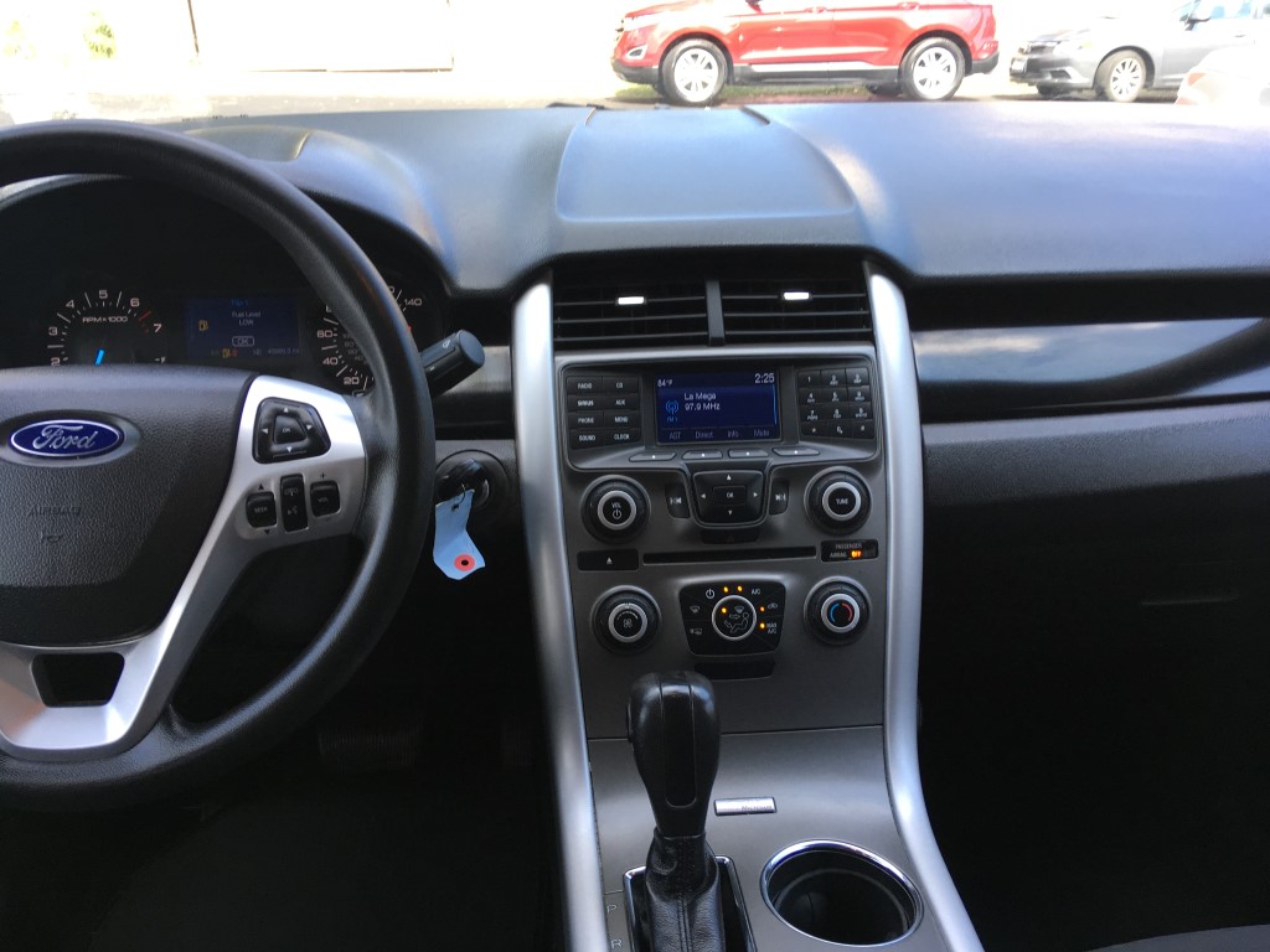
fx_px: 1064
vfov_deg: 48.2
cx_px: 635
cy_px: 476
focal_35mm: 29
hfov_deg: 61.7
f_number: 2.2
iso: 40
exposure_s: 1/120
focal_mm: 4.15
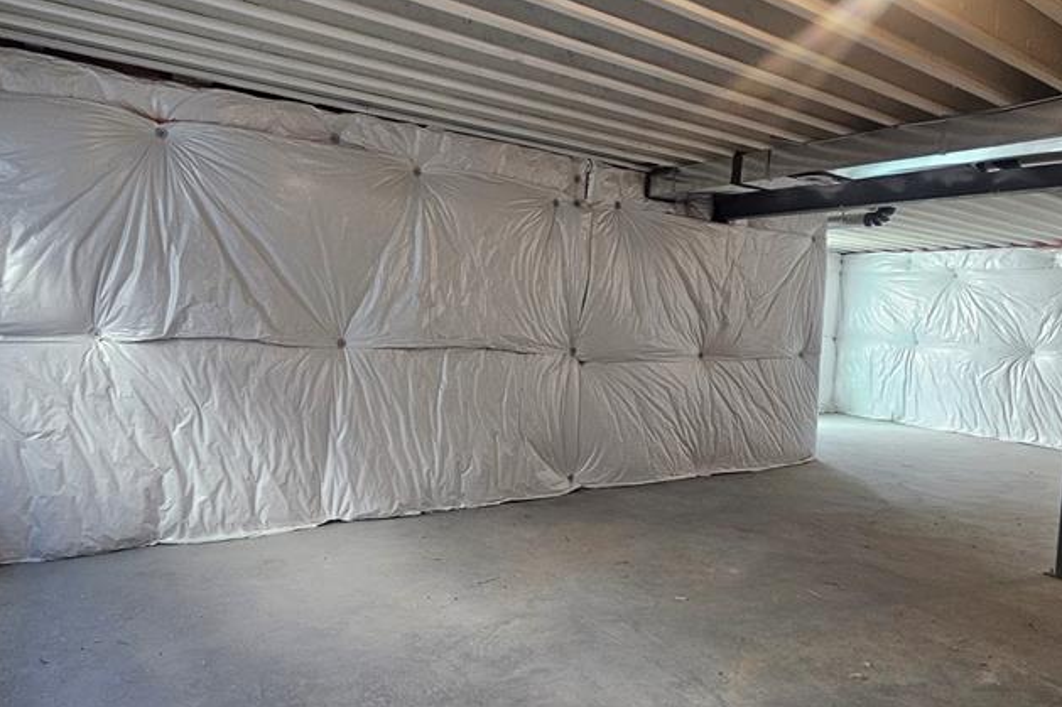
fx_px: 649
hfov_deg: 78.6
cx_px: 527
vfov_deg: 57.2
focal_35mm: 22
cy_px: 333
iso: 250
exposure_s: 1/60
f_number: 2.2
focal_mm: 2.2
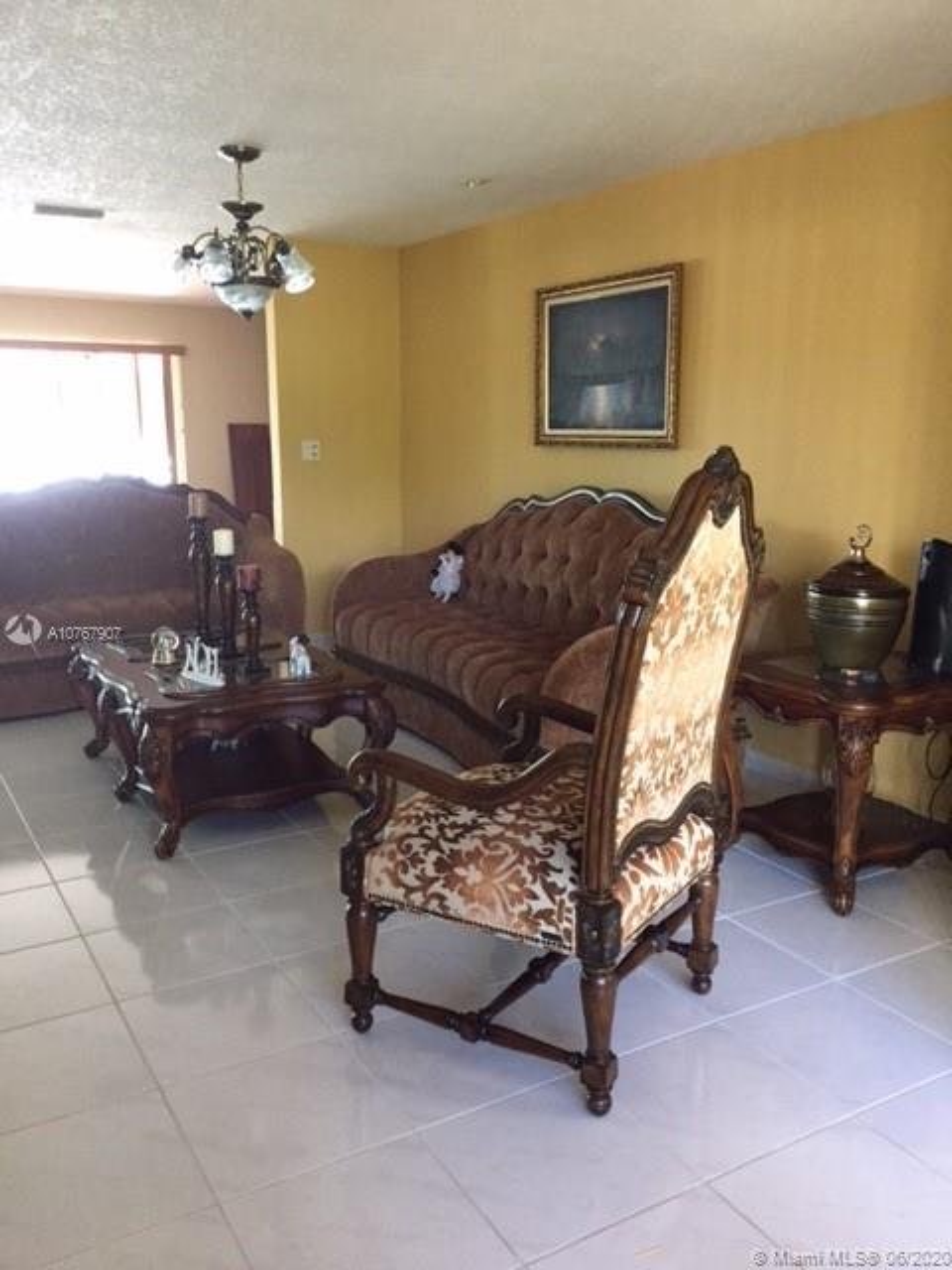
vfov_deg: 61.7
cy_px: 635
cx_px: 476
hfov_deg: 48.2
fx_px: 1063
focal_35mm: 29
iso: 250
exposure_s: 1/30
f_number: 2.2
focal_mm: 4.15
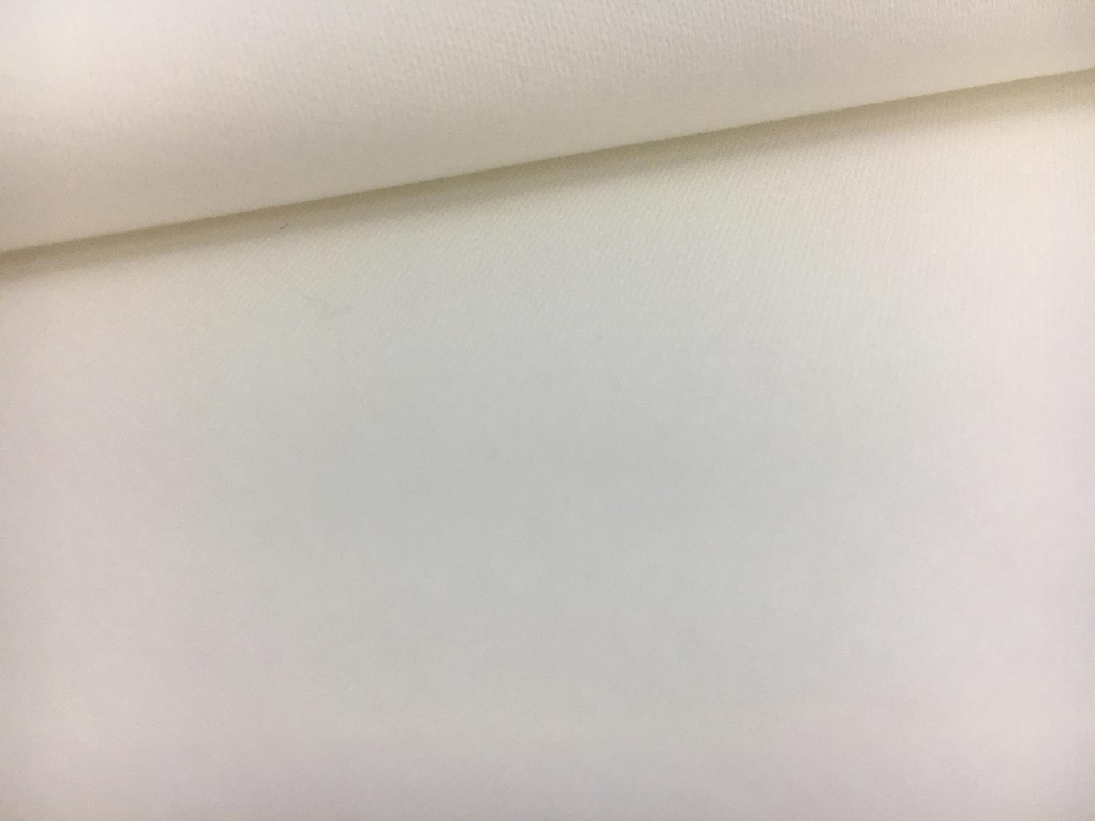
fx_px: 917
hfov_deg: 61.7
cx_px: 548
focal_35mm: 29
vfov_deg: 48.2
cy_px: 410
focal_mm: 4.15
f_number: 2.2
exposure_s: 1/125
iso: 125
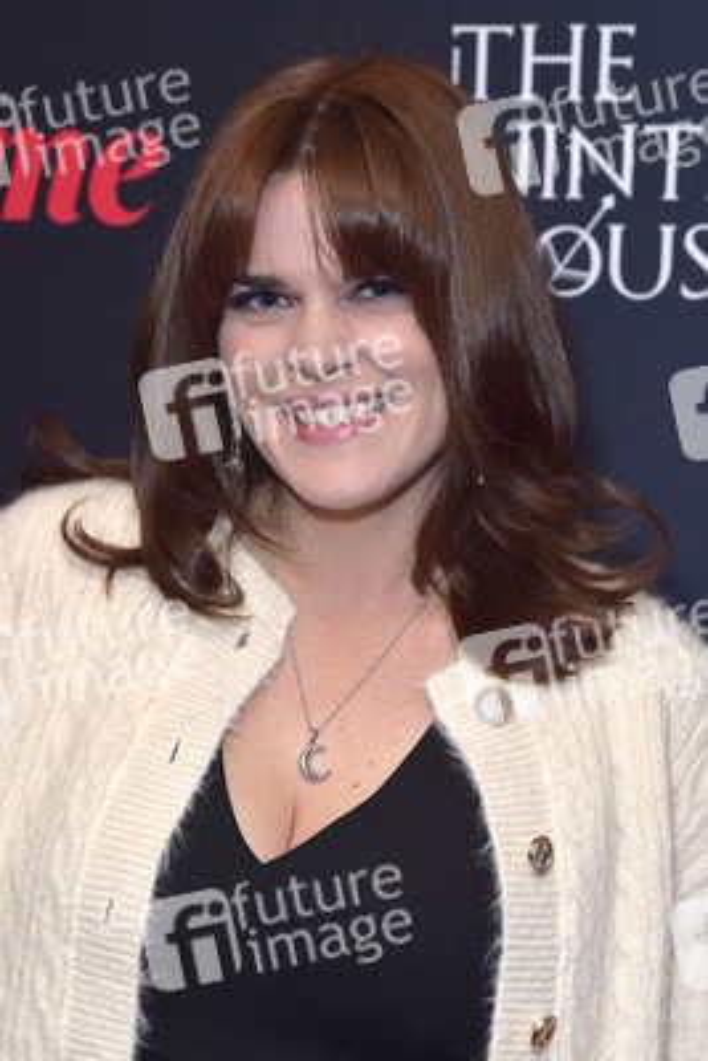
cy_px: 530
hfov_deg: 11.4
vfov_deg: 17.1
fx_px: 3537
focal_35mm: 120
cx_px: 354
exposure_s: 1/250
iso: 1000
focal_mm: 120
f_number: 6.3
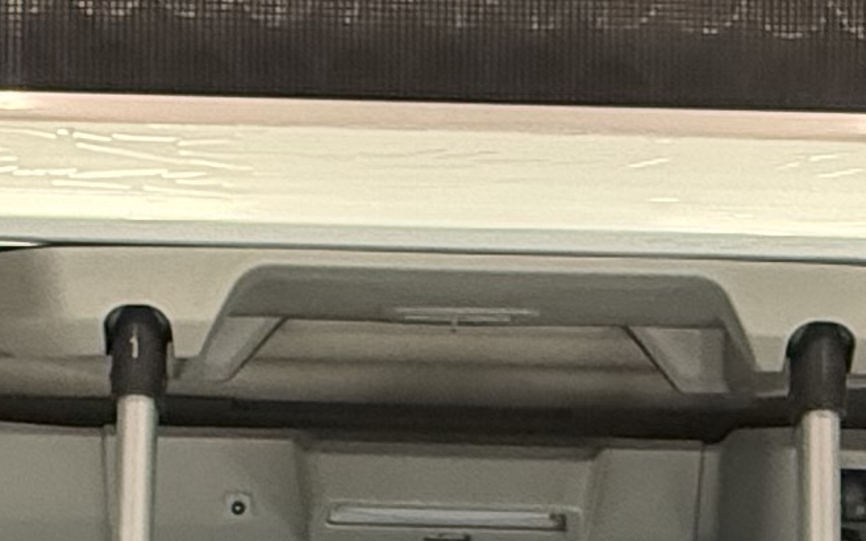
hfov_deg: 22.8
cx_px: 447
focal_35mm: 91
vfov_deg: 13.5
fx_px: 2147
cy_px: 810
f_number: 2.2
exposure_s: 1/99
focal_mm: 2.22
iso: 250
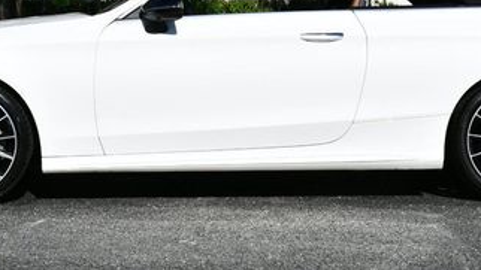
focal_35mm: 100
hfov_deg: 21.3
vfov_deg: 11.9
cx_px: 270
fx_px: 1275
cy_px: -48
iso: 100
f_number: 9
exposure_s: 1/320
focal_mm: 24
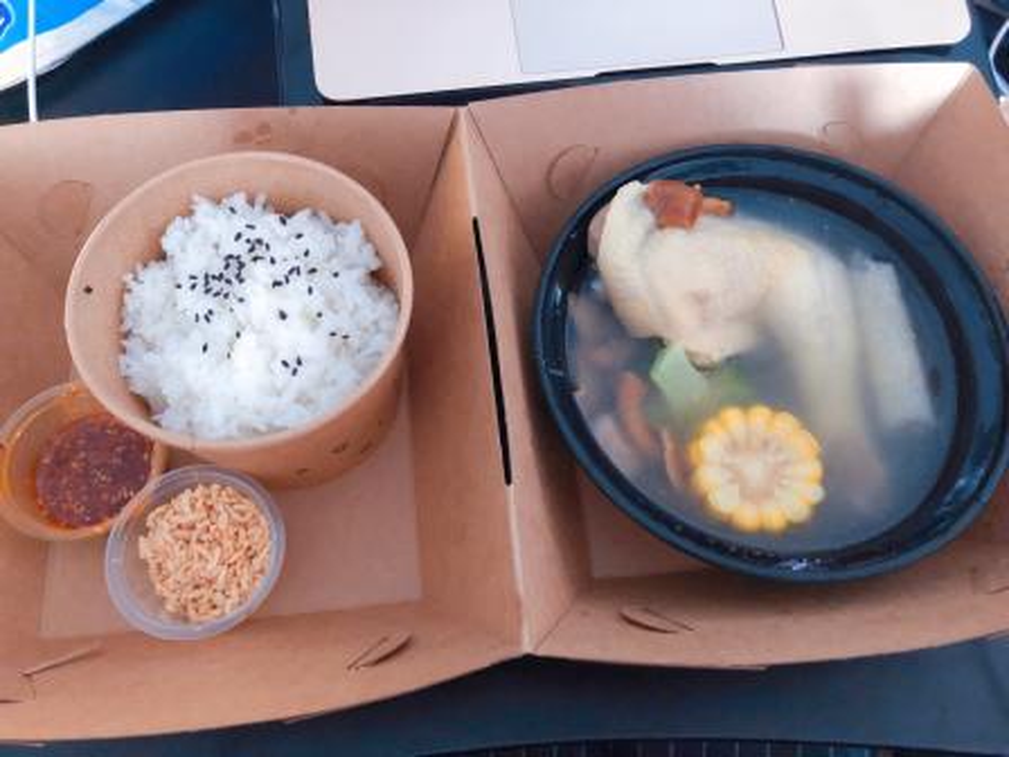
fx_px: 816
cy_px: 378
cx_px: 504
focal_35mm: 28
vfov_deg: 49.7
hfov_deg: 63.4
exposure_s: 1/4
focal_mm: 4
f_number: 1.8
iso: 100
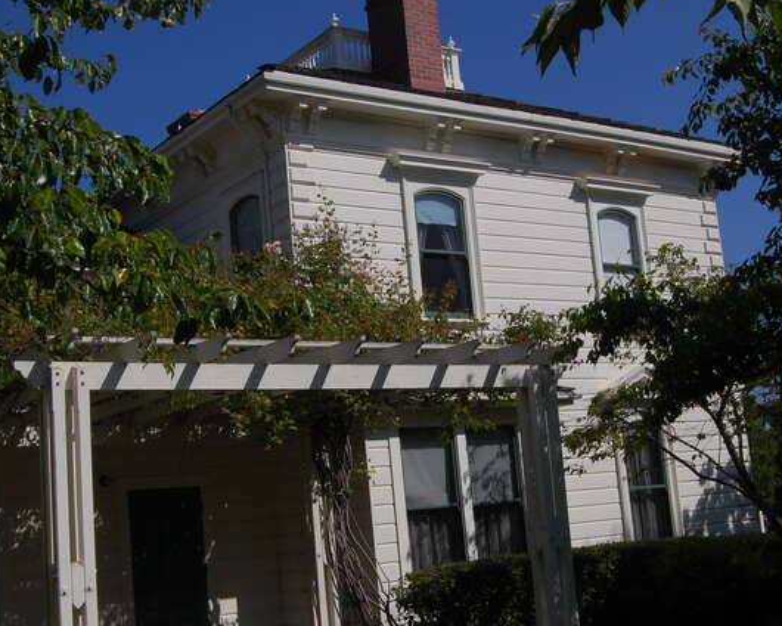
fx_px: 1180
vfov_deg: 29.7
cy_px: 334
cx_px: 418
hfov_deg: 36.6
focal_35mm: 51
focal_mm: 24
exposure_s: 1/320
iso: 200
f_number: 16
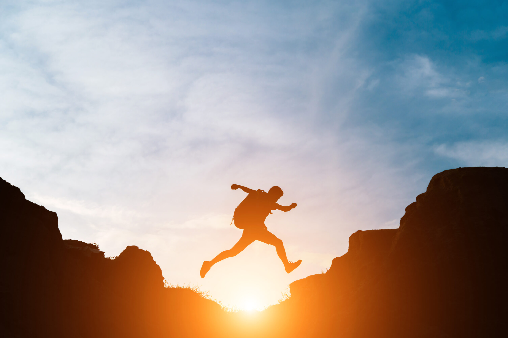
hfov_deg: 33.4
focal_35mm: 60
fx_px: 846
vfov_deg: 22.6
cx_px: 254
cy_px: 169
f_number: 8
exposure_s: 1/500
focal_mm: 60
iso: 100
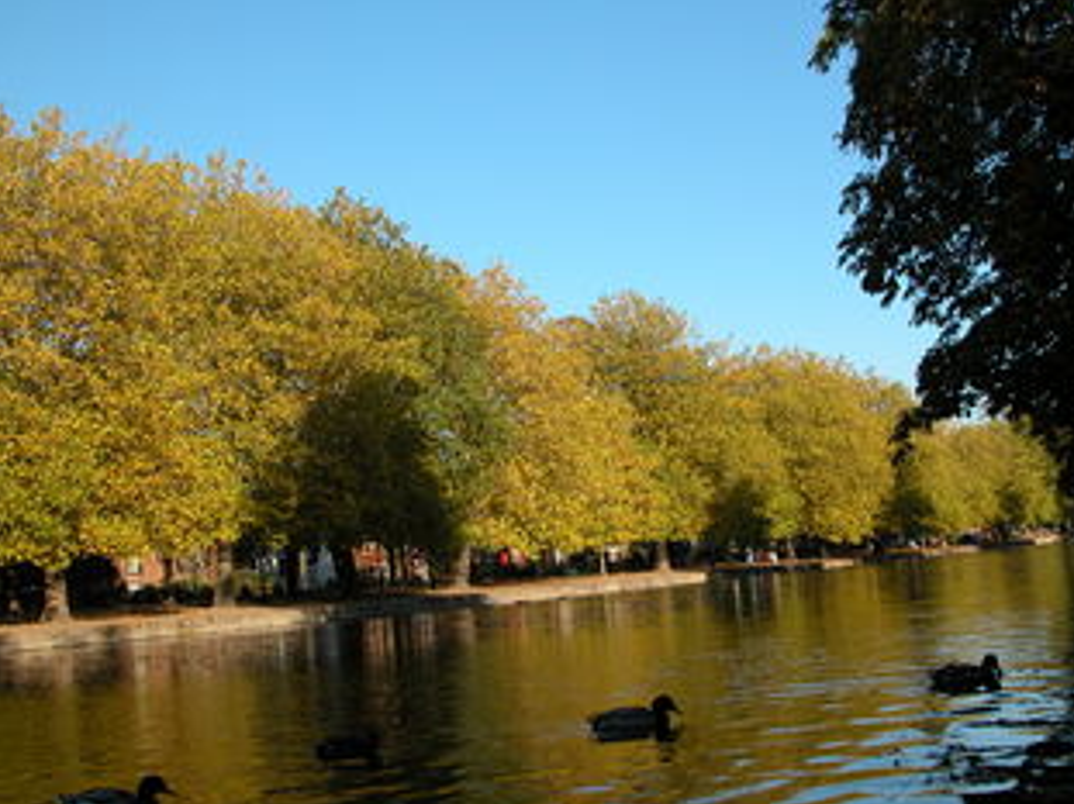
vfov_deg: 32.2
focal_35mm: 45
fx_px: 1396
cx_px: 521
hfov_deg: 42.1
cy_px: 428
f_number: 5.6
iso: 100
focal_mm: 8.9
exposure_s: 1/281
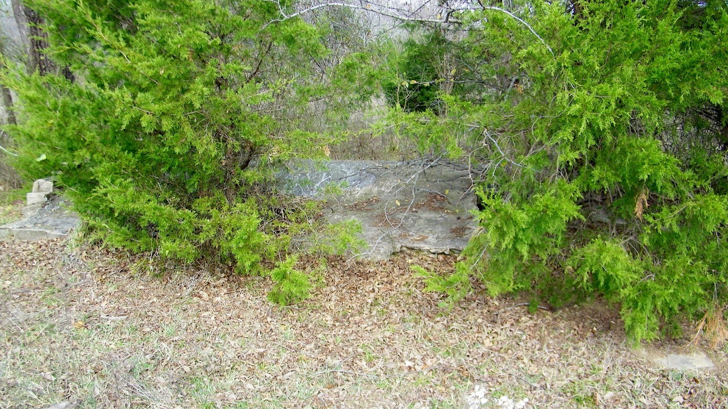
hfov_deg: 59.5
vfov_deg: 35.5
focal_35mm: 33
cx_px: 372
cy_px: 244
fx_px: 637
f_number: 3.5
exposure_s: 1/160
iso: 80
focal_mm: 5
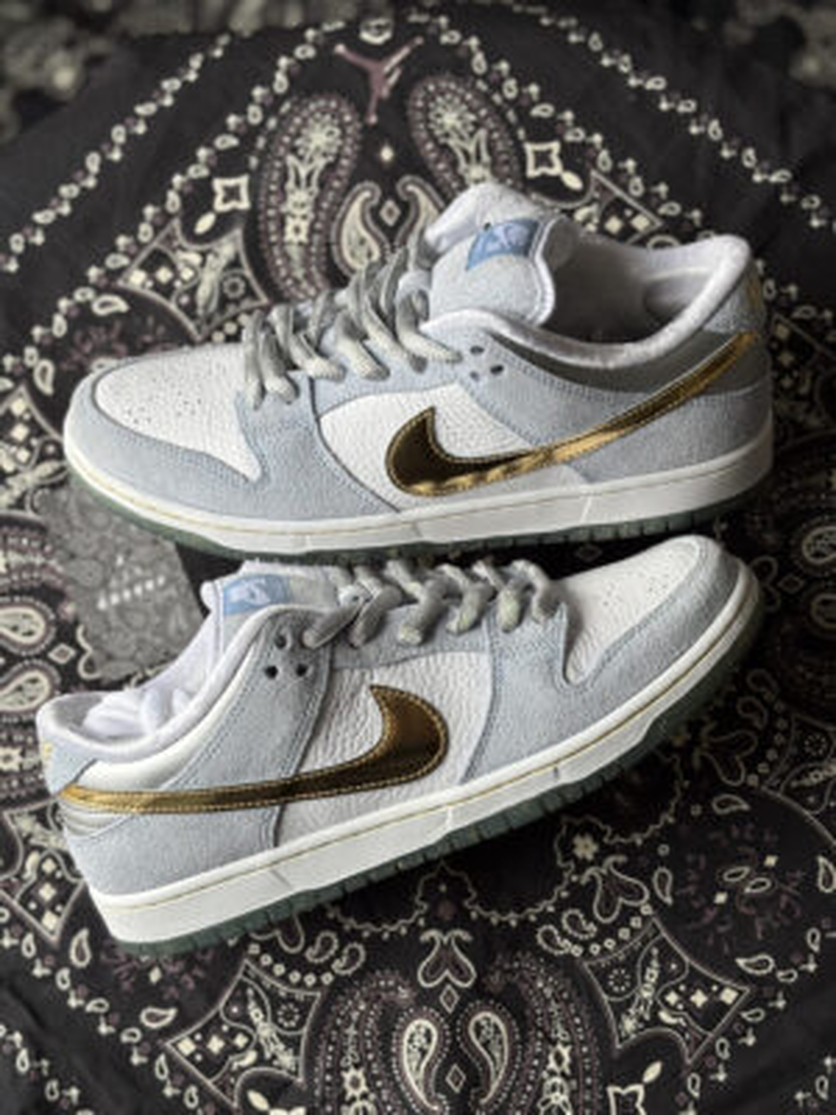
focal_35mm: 52
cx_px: 418
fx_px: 1674
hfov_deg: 28.0
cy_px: 558
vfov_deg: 36.8
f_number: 1.6
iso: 32
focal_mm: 5.96
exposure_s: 1/503
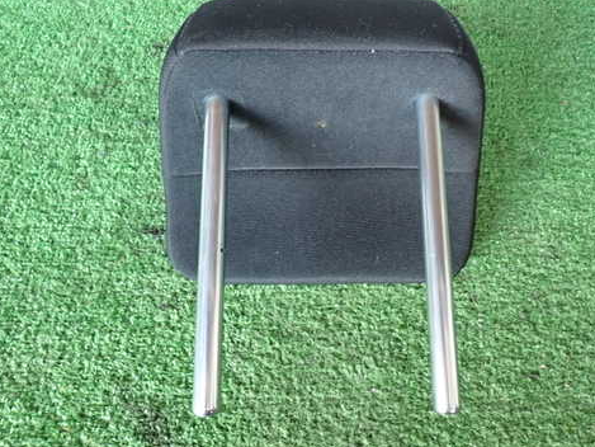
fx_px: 550
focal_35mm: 32
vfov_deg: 44.1
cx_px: 311
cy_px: 201
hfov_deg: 56.8
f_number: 2
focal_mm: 4.5
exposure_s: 1/30
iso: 200
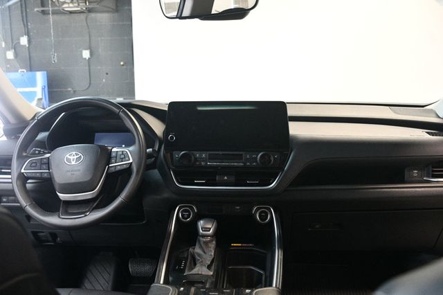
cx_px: 222
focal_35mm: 30
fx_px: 369
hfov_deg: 62.0
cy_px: 148
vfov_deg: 43.6
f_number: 3.5
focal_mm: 20
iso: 3600
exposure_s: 1/60
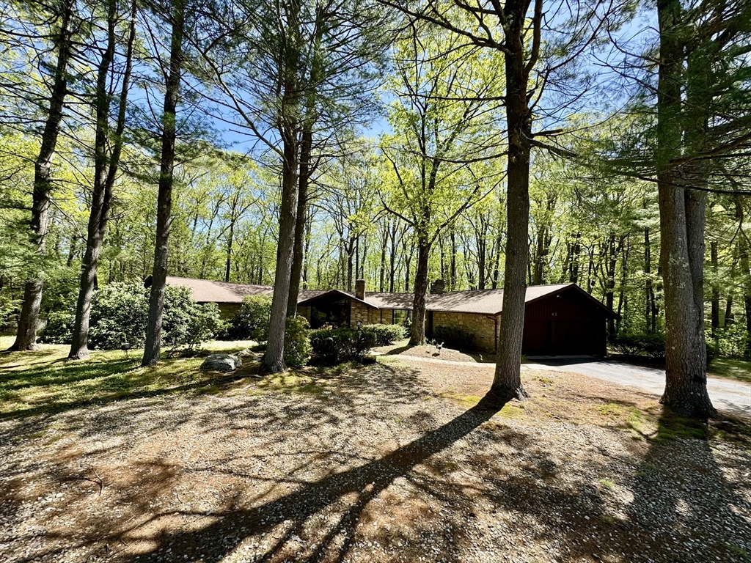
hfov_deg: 102.1
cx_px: 376
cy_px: 282
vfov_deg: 85.7
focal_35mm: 14
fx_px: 304
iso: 40
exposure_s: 1/578
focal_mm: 2.22
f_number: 2.2
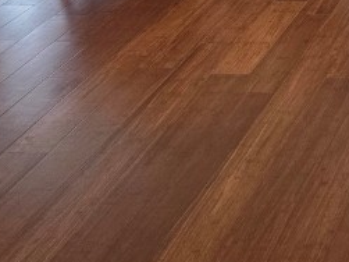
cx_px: 580
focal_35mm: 94
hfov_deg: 17.8
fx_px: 947
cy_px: -196
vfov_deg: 14.1
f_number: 1.7
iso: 200
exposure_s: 1/120
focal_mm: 6.3
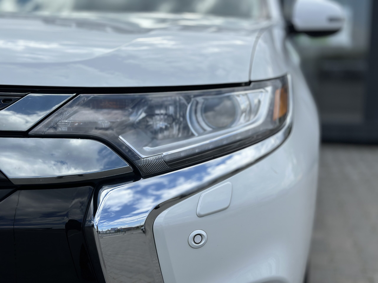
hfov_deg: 39.7
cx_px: 189
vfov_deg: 30.3
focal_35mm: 48
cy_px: 142
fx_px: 524
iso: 100
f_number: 1.78
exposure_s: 1/4184
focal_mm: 6.86
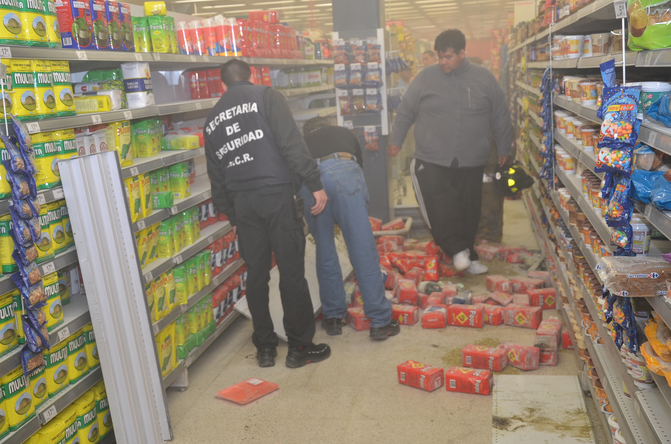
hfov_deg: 43.7
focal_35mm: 45
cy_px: 222
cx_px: 336
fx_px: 837
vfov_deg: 29.7
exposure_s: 1/60
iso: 250
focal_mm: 30
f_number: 5
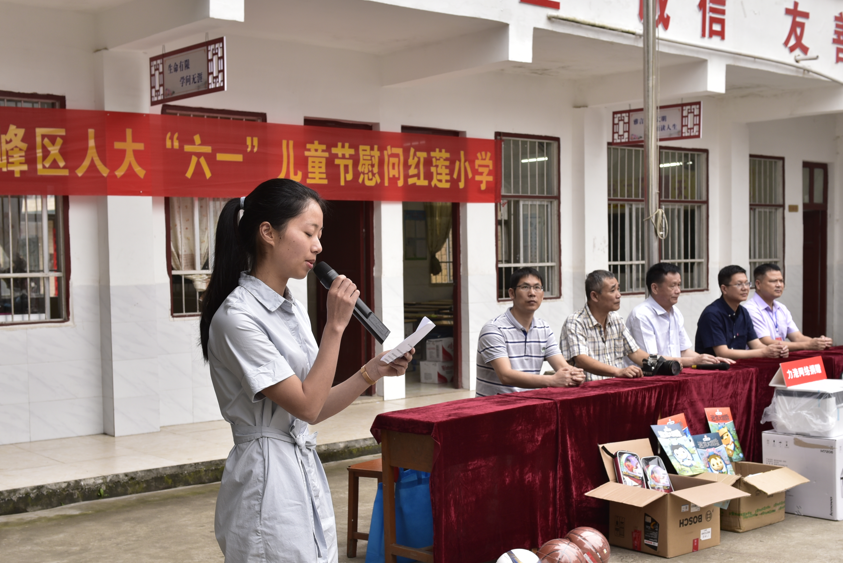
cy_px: 333
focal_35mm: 50
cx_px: 444
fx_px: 1171
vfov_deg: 27.0
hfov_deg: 39.6
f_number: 7.1
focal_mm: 38
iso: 200
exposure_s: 1/100
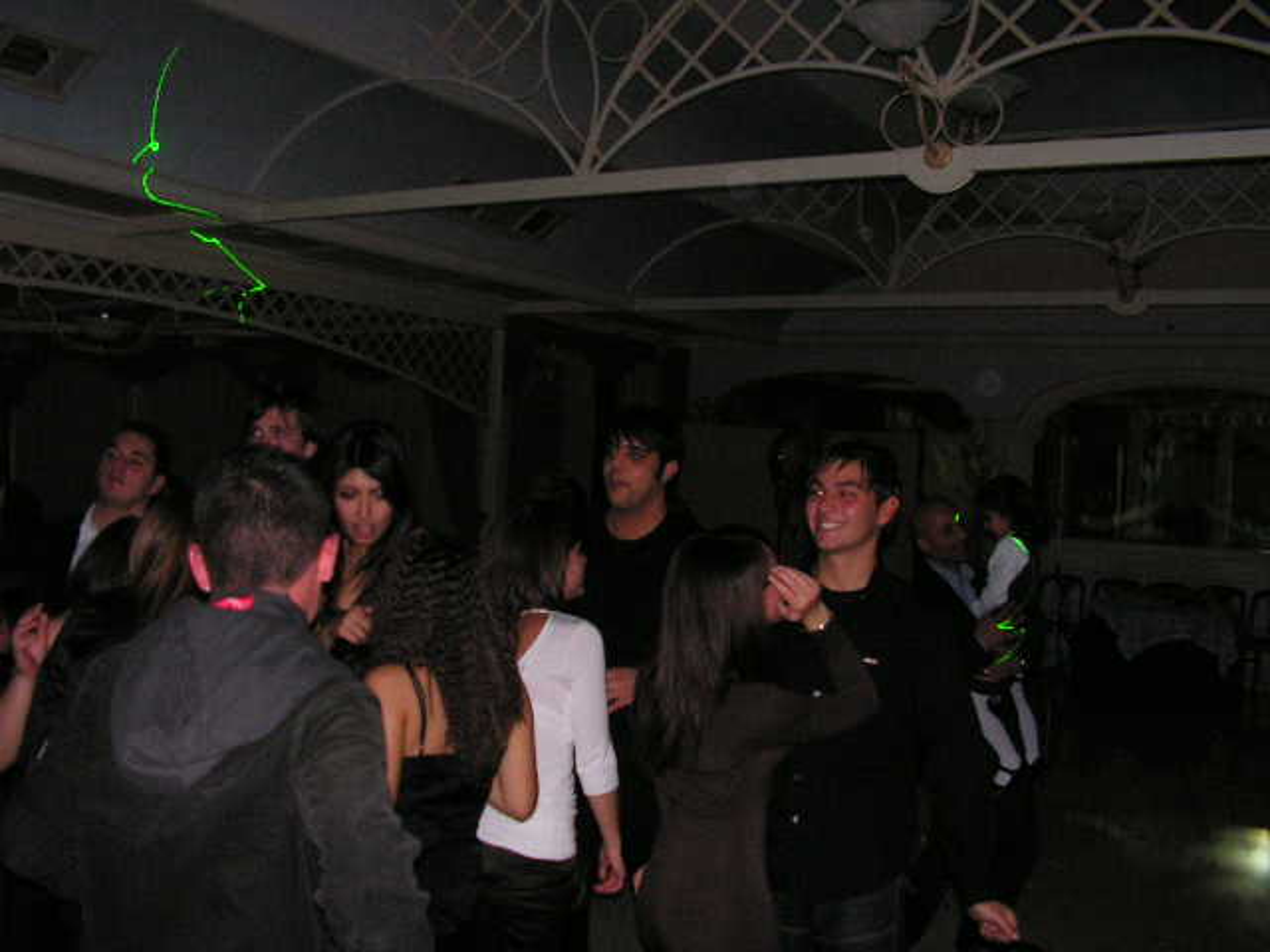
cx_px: 635
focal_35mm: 36
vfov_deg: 39.7
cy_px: 476
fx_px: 1321
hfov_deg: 51.4
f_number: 3.2
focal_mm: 6
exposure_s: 1/40
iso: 200
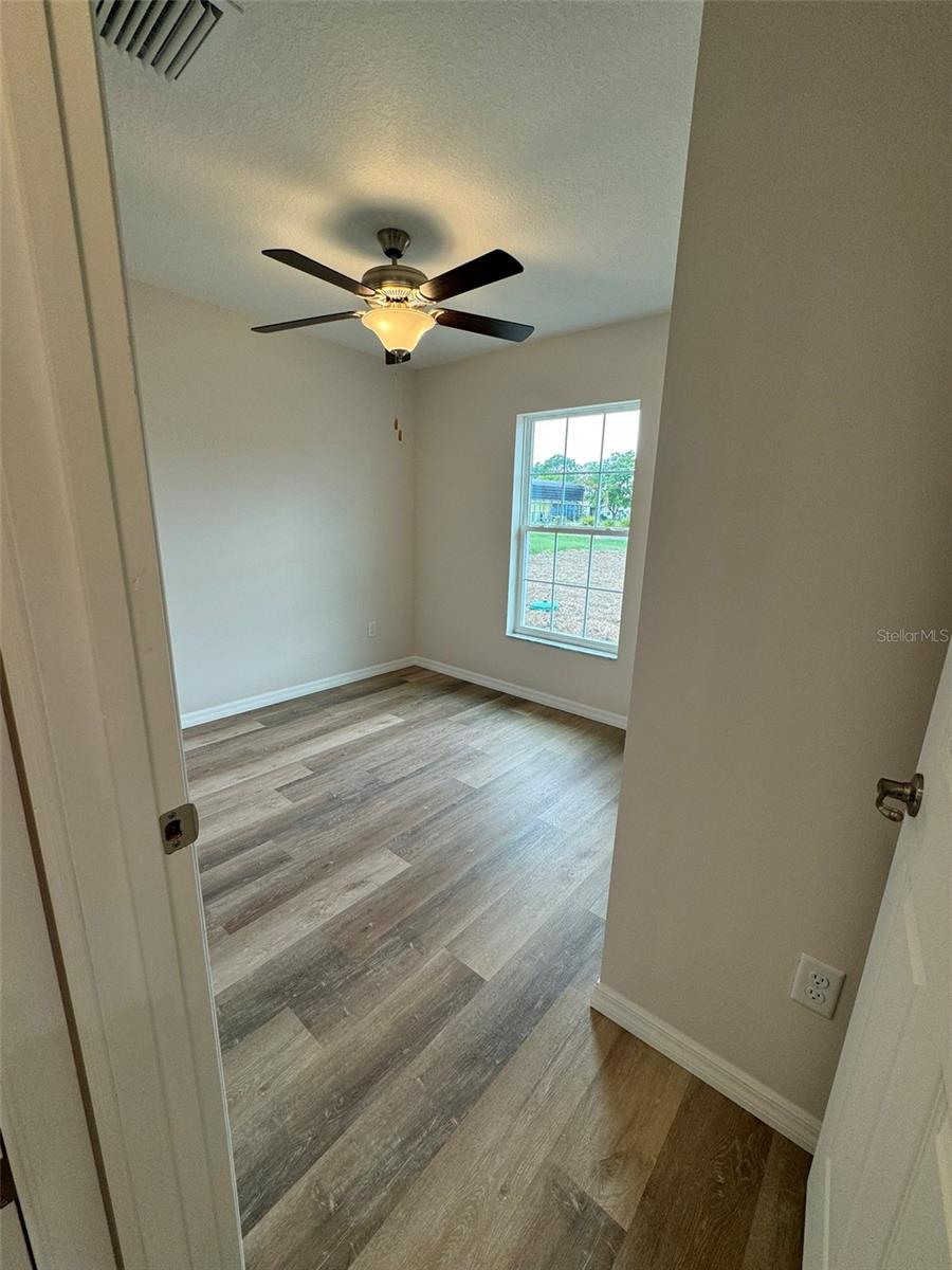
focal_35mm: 14
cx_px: 476
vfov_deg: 102.1
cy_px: 635
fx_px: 513
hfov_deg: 85.7
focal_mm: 2.22
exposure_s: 1/120
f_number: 2.2
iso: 80
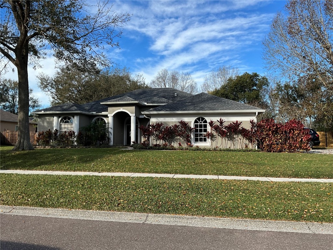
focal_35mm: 29
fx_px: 279
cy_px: 125
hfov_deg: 61.7
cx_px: 166
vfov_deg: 48.2
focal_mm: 3
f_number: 1.8
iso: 25
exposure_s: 1/1035
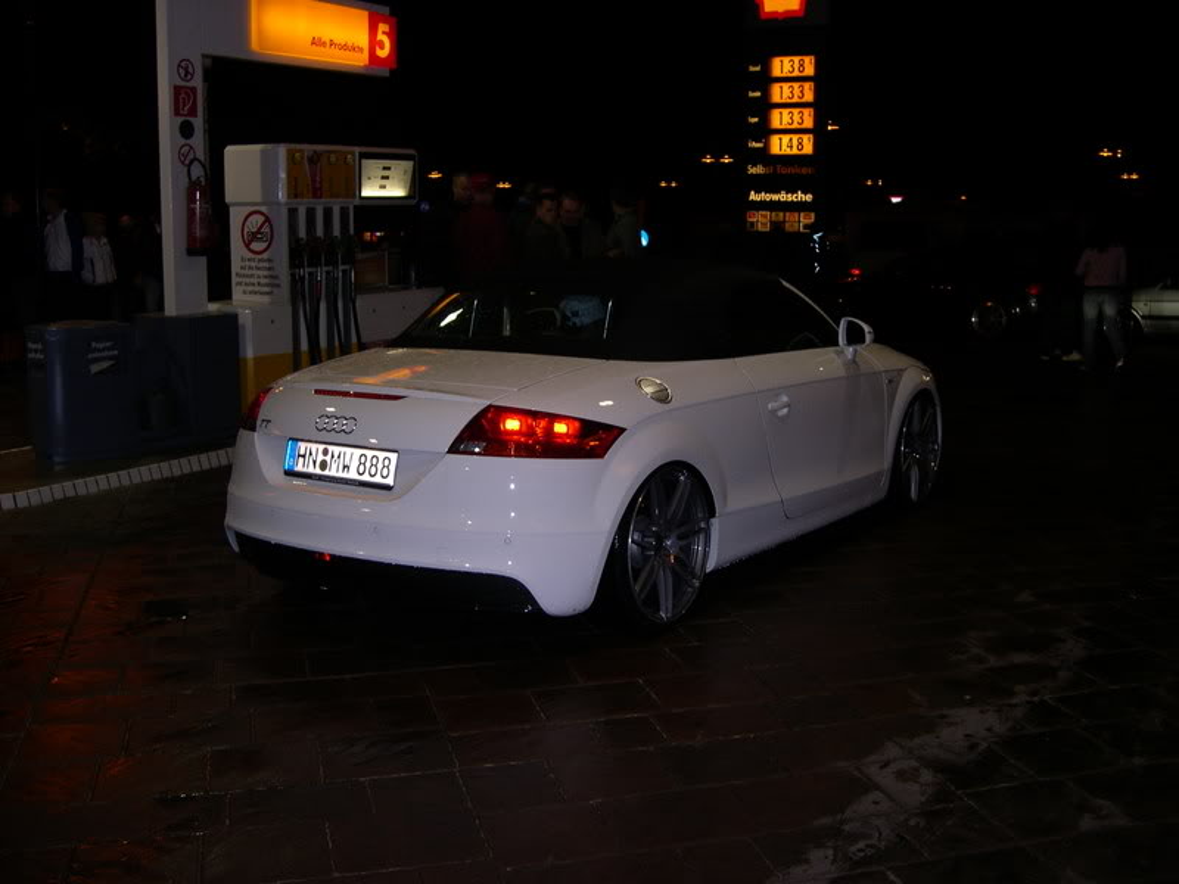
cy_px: 442
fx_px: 1294
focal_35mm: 38
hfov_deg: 49.0
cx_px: 590
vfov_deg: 37.7
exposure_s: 1/60
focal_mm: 8
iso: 100
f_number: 2.8
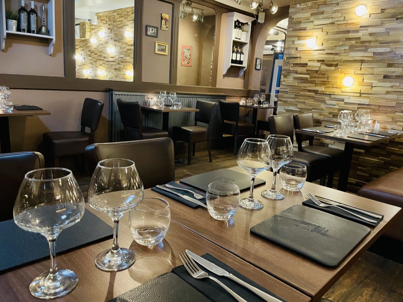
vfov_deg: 53.1
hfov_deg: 67.3
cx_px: 202
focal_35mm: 26
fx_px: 303
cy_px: 151
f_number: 1.6
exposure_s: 1/25
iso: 640
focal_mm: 4.2
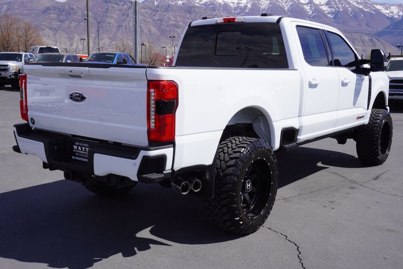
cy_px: 128
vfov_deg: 33.8
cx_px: 200
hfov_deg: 48.9
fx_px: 443
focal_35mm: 40
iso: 100
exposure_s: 1/200
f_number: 11
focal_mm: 25
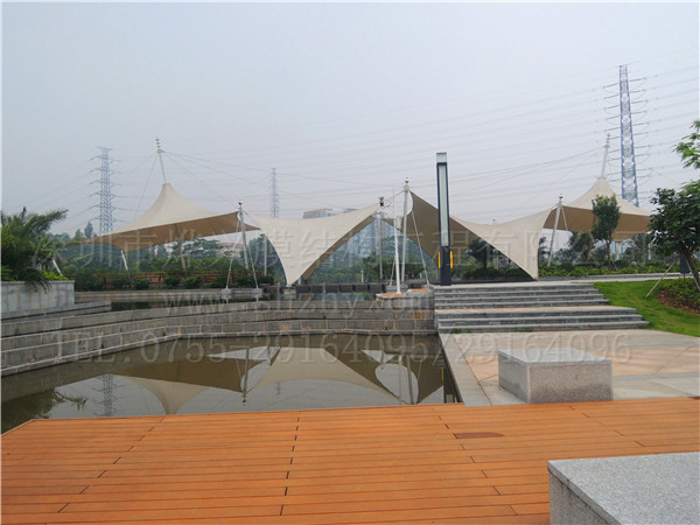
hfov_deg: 71.6
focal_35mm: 24
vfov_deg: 56.8
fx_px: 485
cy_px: 262
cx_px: 350
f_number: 2.8
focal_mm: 4.3
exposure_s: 1/800
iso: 100
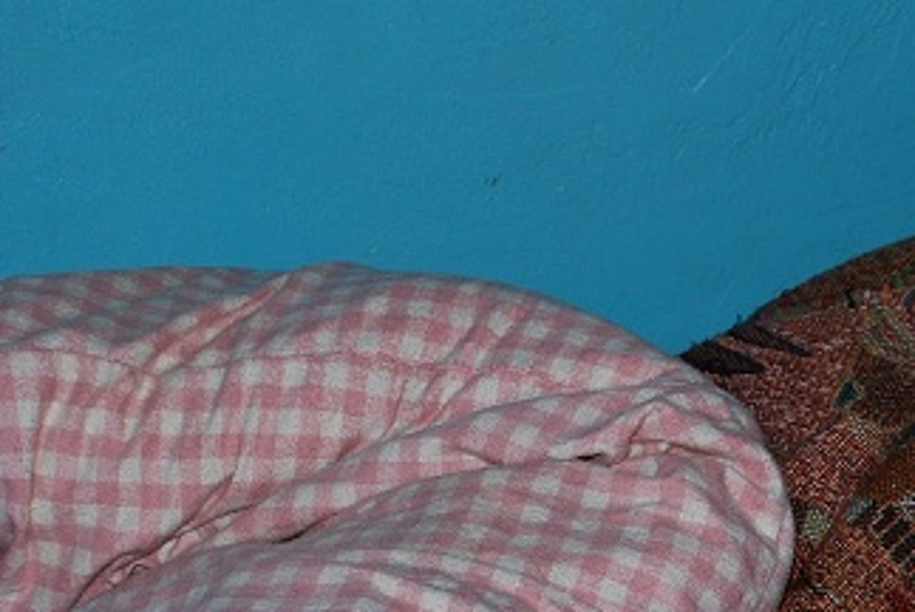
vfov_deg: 11.3
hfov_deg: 16.7
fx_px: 2976
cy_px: 895
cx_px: 1105
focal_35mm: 117
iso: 200
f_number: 4
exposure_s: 1/60
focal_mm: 26
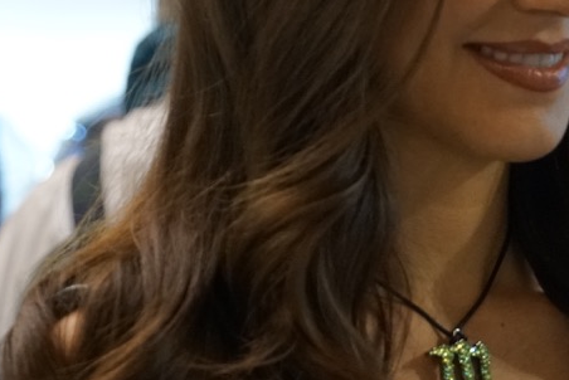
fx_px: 5773
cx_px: 468
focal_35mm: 365
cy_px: 104
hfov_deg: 5.6
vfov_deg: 3.8
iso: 3200
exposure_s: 1/160
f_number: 5.6
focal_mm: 86
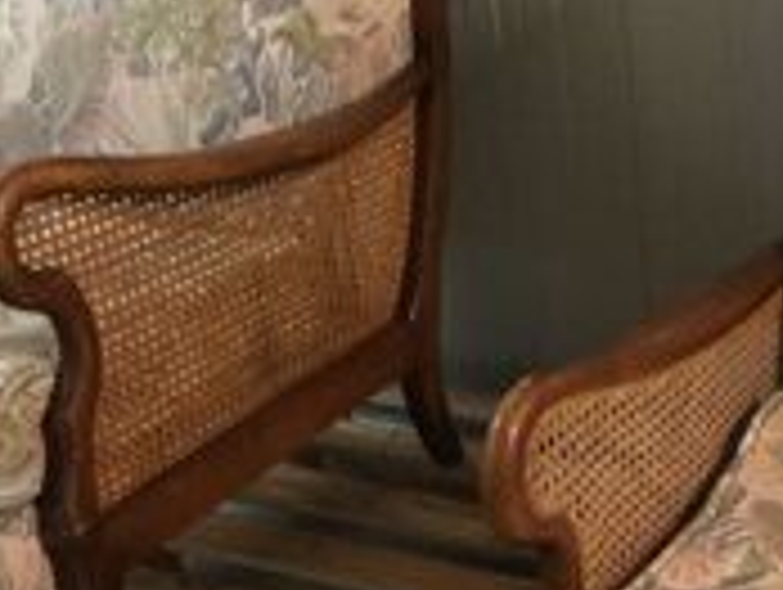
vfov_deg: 18.5
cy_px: 266
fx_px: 1812
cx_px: 567
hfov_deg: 24.2
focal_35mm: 80
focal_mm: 4.15
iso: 320
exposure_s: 1/17
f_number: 2.2
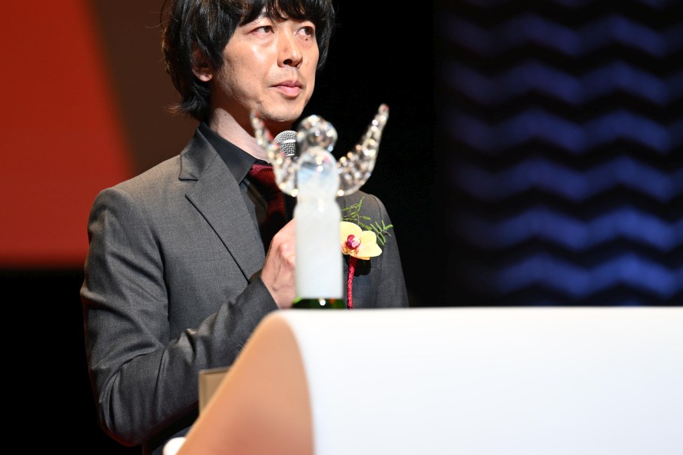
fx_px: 4779
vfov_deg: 5.4
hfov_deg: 8.2
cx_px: 238
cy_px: 157
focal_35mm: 252
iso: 200
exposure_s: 1/200
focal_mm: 175
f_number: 2.8
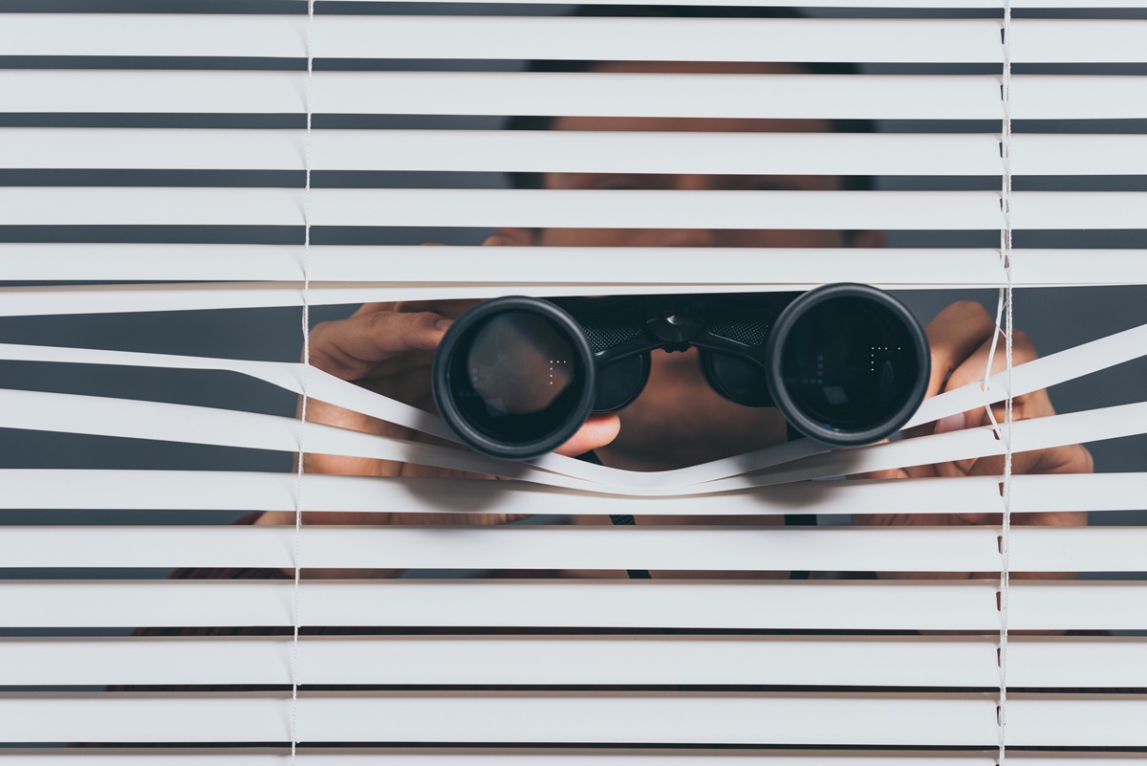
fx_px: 5418
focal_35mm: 170
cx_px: 574
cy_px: 383
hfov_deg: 12.1
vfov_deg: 8.1
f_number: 5
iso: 100
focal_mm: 170
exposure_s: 1/200
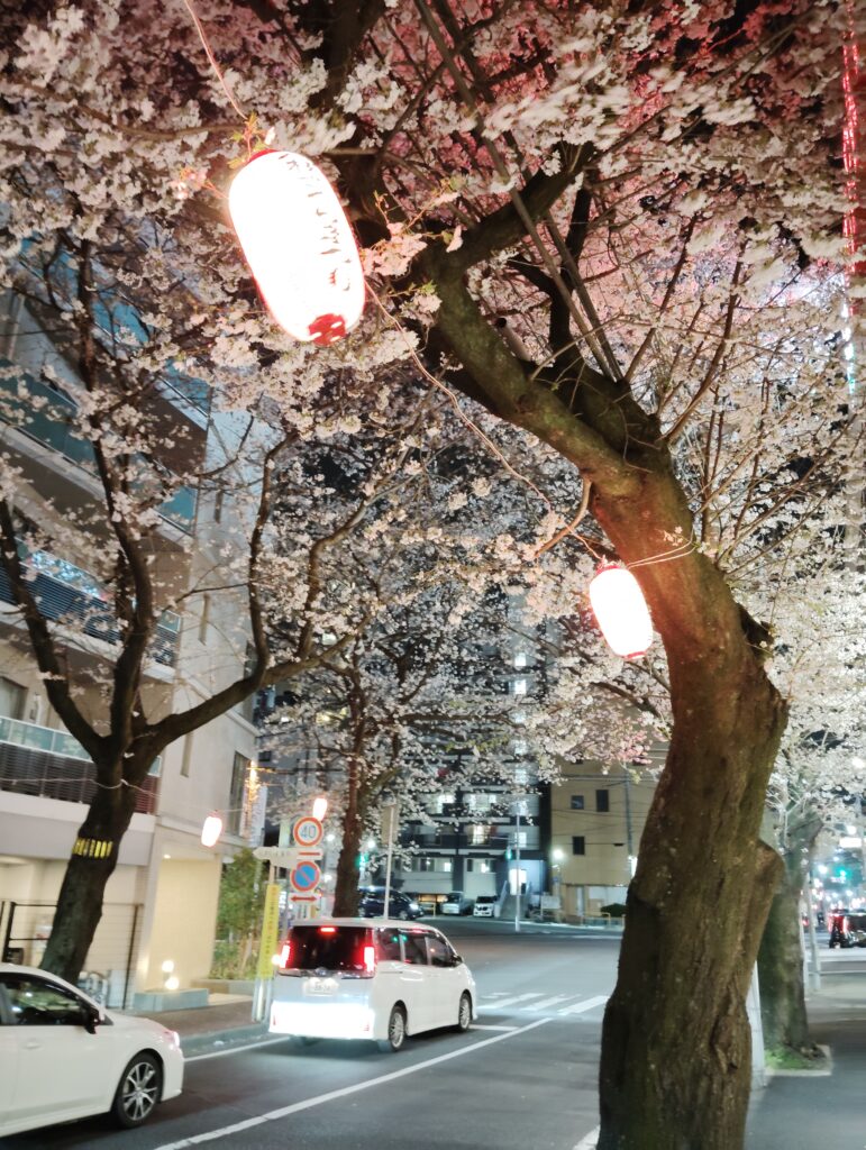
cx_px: 433
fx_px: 932
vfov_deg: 63.4
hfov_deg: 49.9
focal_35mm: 28
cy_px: 575
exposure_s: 1/20
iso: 1672
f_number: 1.8
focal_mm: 4.22
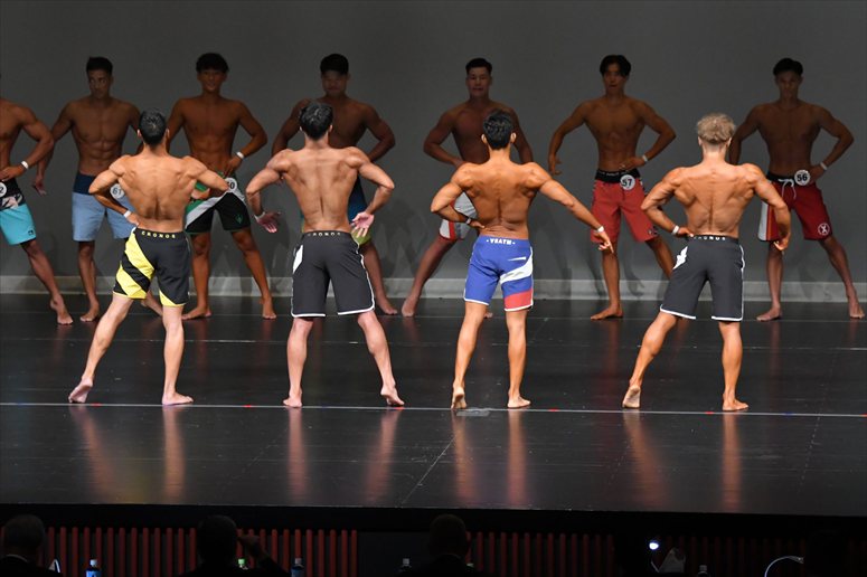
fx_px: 4863
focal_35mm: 202
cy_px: 288
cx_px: 434
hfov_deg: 10.2
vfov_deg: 6.8
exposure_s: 1/400
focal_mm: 135
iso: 4000
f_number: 5.6
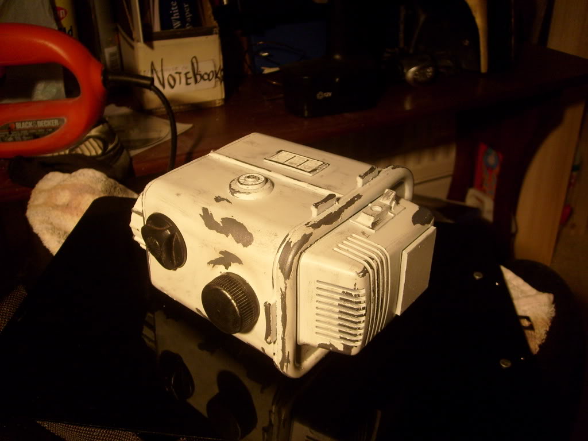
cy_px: 220
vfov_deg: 40.7
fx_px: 595
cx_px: 294
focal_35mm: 35
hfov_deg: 52.6
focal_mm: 5.8
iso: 80
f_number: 2.8
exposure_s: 1/45
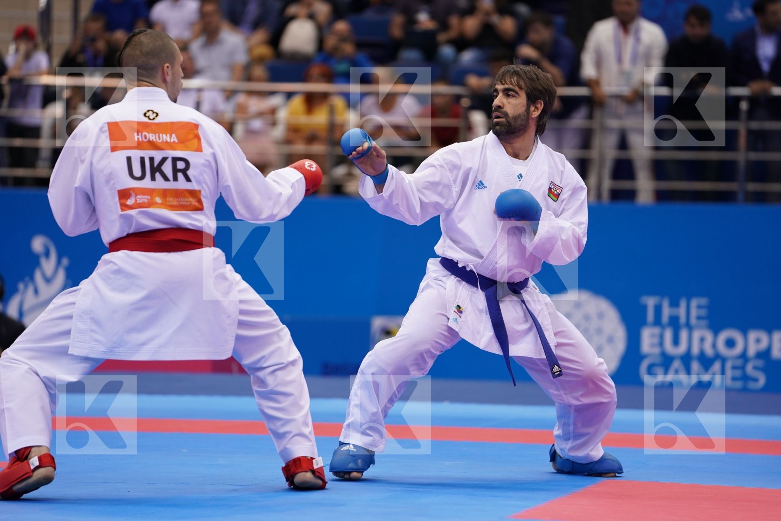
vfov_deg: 6.9
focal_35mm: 200
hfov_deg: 10.3
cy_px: 260
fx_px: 4339
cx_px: 390
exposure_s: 1/1000
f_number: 2.8
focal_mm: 200
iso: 1250
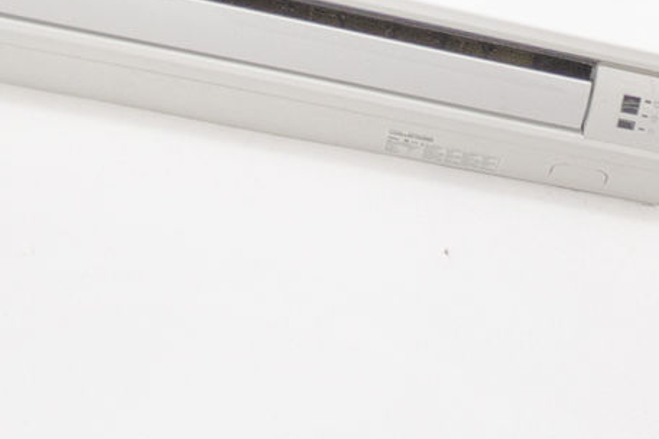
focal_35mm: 101
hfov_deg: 18.8
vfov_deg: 10.2
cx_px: 844
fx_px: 1850
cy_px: 1298
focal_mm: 11
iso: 125
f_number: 8
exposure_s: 1/160
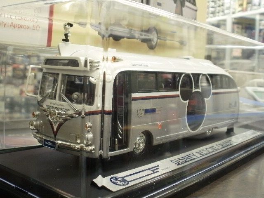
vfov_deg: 32.9
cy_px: 99
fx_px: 336
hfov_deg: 42.9
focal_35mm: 44
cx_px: 132
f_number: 4
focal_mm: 7.7
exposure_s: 1/6
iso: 125
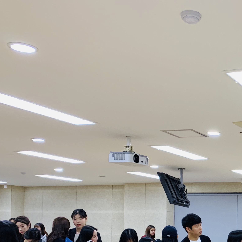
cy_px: 231
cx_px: 287
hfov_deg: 26.1
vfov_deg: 27.7
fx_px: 467
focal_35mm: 59
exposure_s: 1/60
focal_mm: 4.25
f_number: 1.8
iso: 125
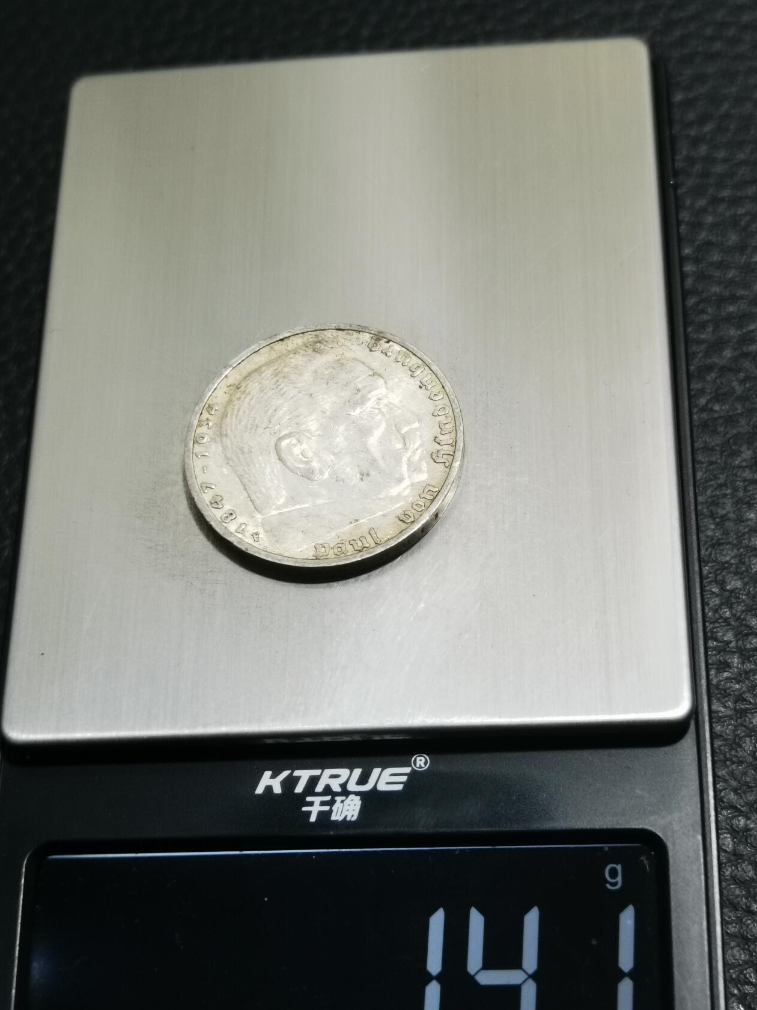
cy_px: 525
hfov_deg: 24.4
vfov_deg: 32.2
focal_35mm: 60
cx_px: 376
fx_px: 1749
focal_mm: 6.67
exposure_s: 1/100
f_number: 1.9
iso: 125
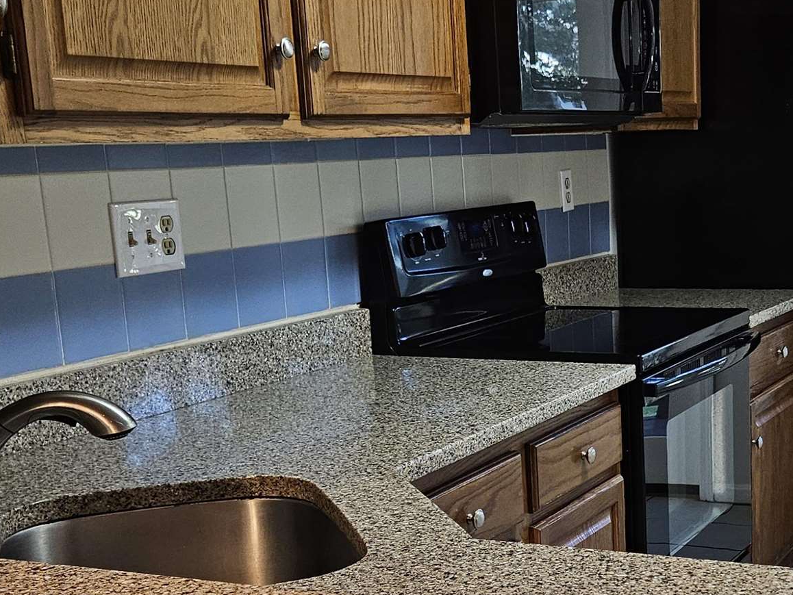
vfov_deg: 23.7
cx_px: 620
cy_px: 466
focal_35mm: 61
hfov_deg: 31.0
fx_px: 1398
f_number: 1.8
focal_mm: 5.4
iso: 250
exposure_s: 1/120
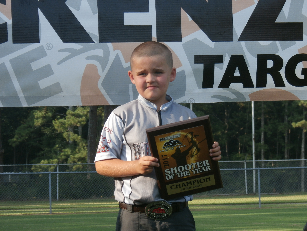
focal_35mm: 169
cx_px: 154
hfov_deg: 11.7
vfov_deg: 8.8
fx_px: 1499
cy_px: 116
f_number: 5.6
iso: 100
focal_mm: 30.18
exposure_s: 1/160
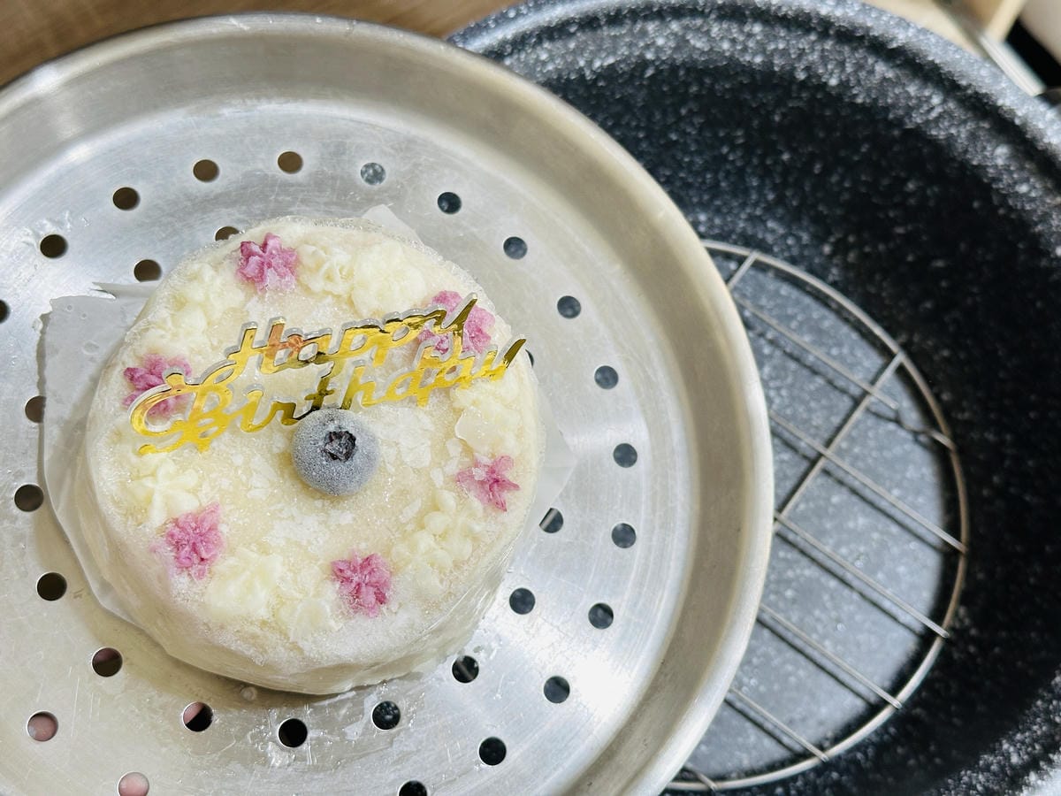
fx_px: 1471
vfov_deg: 30.3
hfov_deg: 39.7
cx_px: 530
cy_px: 398
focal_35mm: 48
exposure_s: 1/60
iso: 100
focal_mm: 6.86
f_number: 1.78
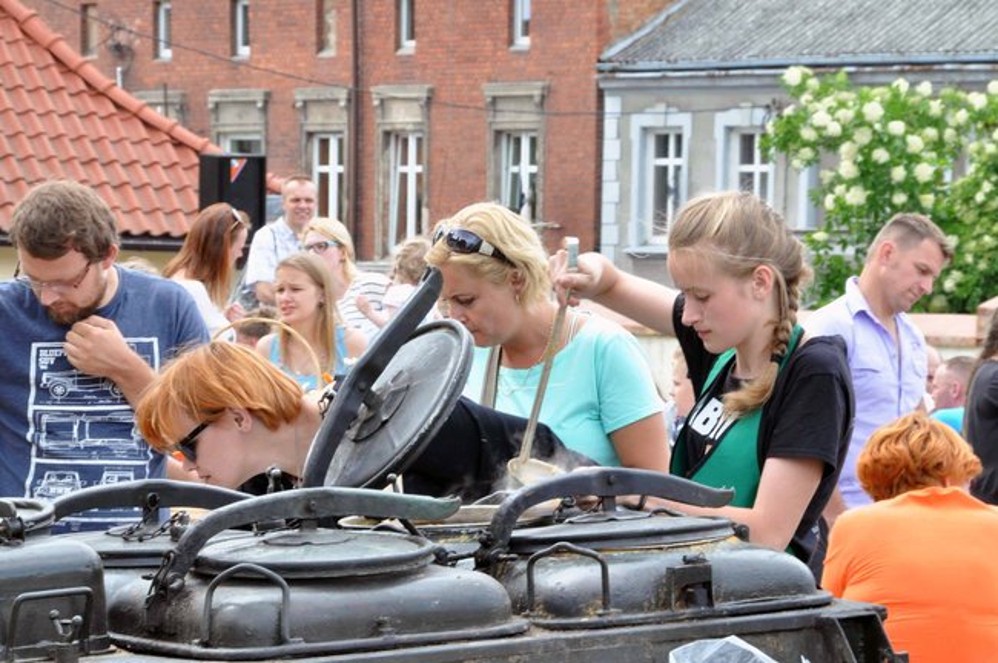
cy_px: 332
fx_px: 4819
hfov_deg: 11.8
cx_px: 499
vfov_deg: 7.9
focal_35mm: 174
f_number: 18
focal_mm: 116
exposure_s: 1/100
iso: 800
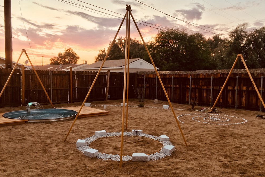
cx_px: 134
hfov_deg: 60.3
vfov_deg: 42.3
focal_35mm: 31
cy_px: 88
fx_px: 228
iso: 40
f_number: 2.2
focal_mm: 4.15
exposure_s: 1/120
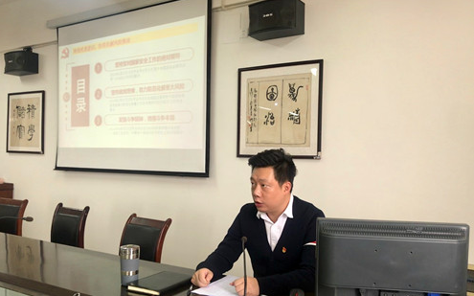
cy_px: 163
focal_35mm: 30
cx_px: 237
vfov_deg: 41.8
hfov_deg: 62.9
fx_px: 387
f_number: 1.8
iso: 40
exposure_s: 1/25
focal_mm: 3.99
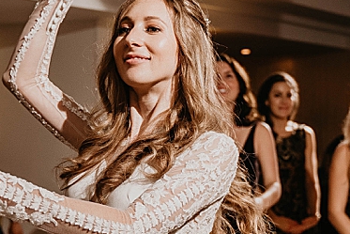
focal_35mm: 120
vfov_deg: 11.4
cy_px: 172
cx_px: 220
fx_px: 1167
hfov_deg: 17.0
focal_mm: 32
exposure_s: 1/250
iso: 400
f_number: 2.8
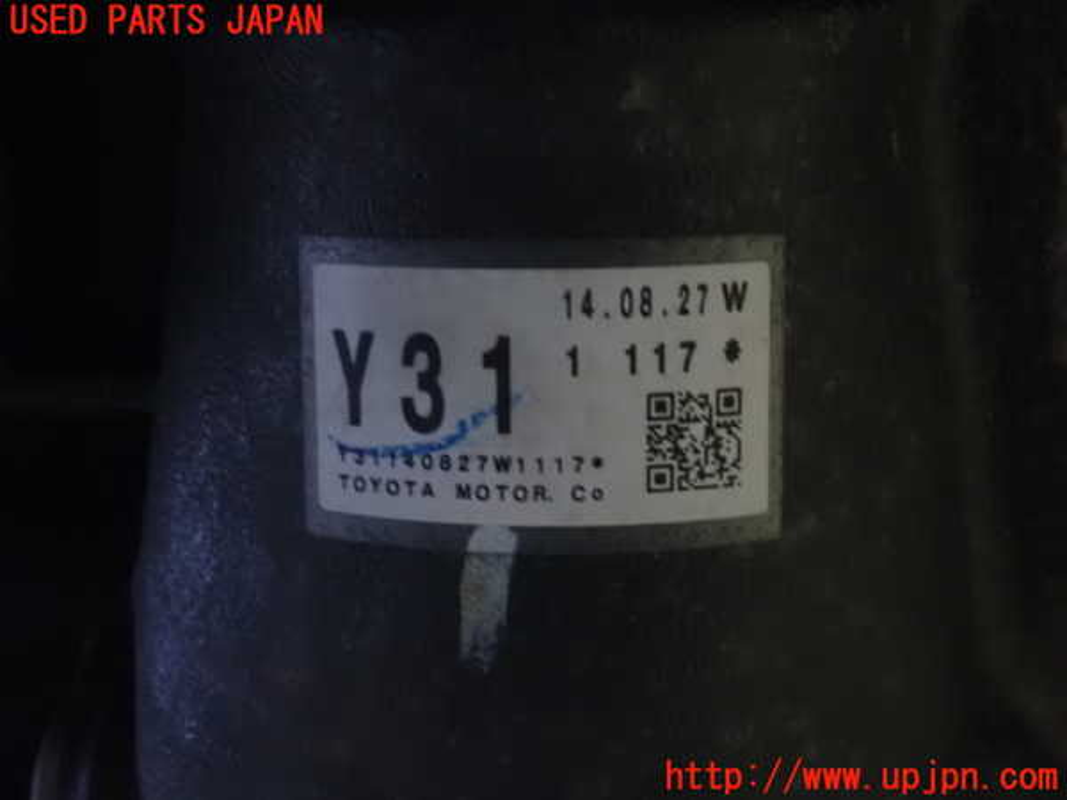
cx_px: 534
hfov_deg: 38.2
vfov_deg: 29.1
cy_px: 400
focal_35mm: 50
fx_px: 1541
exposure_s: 1/8
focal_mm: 9.01
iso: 1600
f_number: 3.2
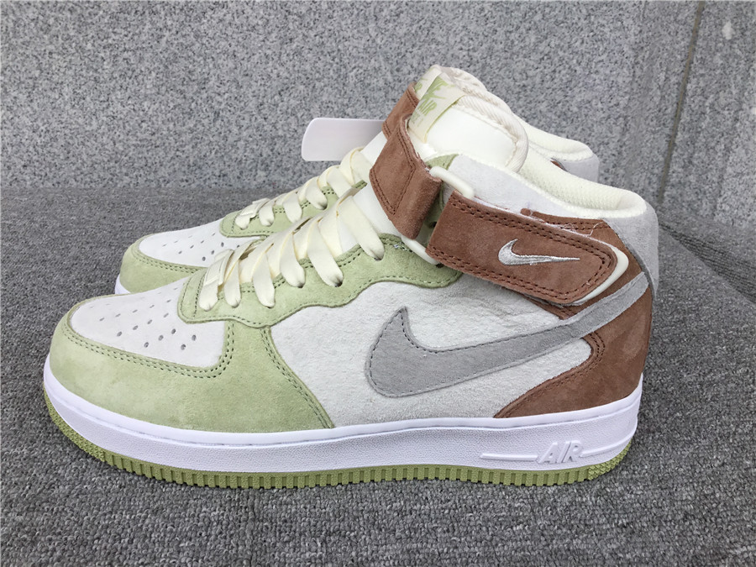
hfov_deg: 58.4
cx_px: 378
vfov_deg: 45.4
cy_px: 284
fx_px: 677
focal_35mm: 31
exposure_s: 1/259
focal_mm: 3.3
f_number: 2.4
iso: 25
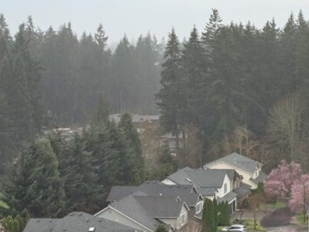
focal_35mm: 94
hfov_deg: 19.0
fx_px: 839
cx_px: 421
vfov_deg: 15.7
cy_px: 84
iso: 180
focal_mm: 12.29
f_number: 2.8
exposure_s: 1/320
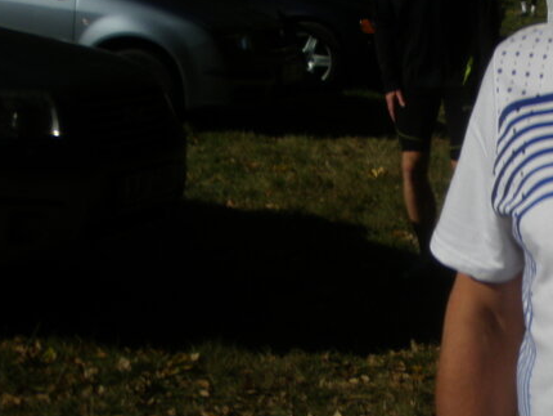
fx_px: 1694
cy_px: 232
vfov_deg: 14.0
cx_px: 738
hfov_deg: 17.3
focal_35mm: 106
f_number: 6.6
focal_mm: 6.7
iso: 50
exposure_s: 1/640
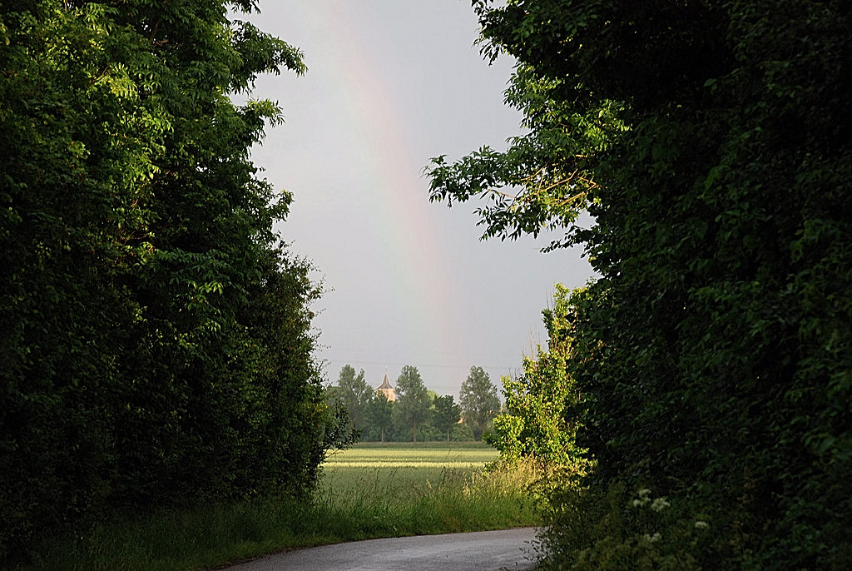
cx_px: 426
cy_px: 286
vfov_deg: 10.8
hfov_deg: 16.0
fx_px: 3022
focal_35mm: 128
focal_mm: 85
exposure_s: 1/125
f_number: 5.6
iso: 250
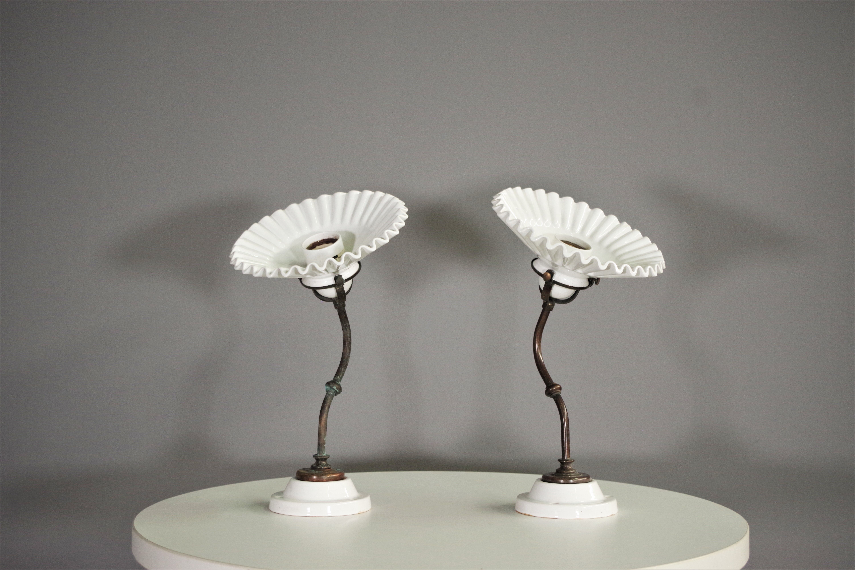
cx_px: 428
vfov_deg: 27.5
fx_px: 1164
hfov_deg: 40.3
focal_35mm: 49
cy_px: 285
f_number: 4
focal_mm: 32.5
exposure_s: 1/125
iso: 800
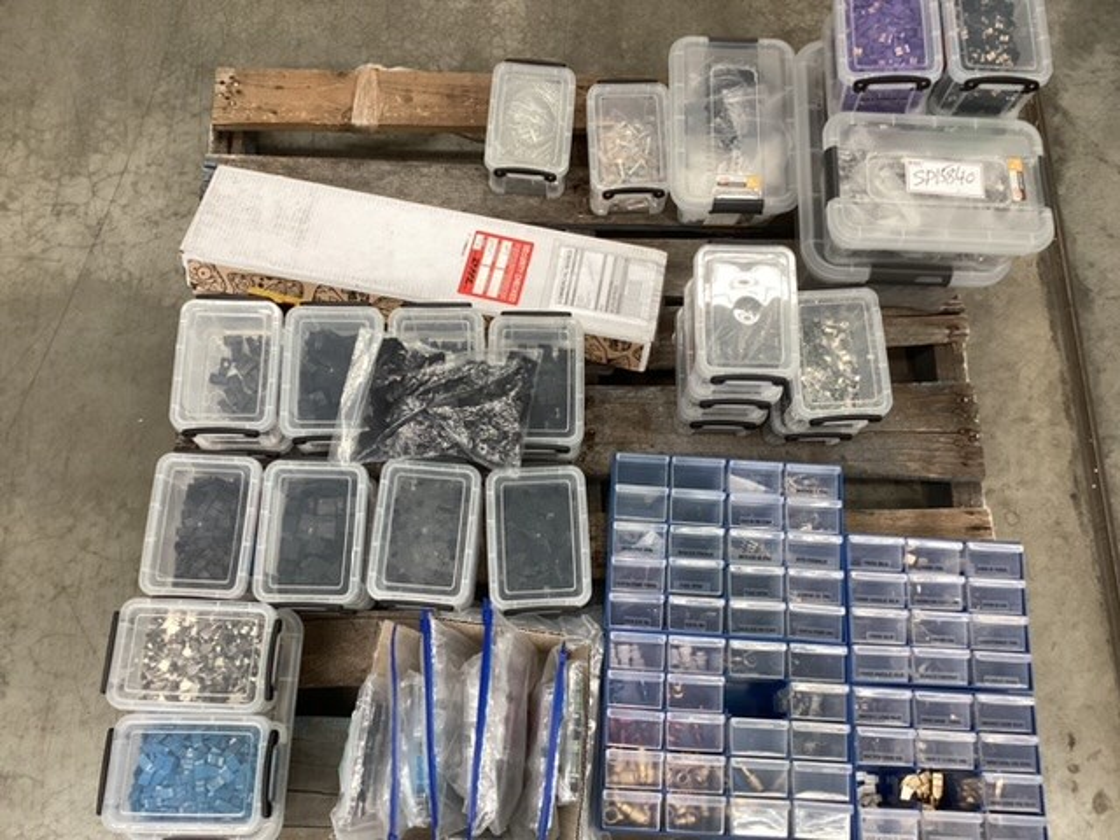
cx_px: 560
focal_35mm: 31
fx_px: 1003
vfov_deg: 45.4
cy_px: 420
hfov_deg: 58.4
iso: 100
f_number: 2.4
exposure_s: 1/50
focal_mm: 3.3
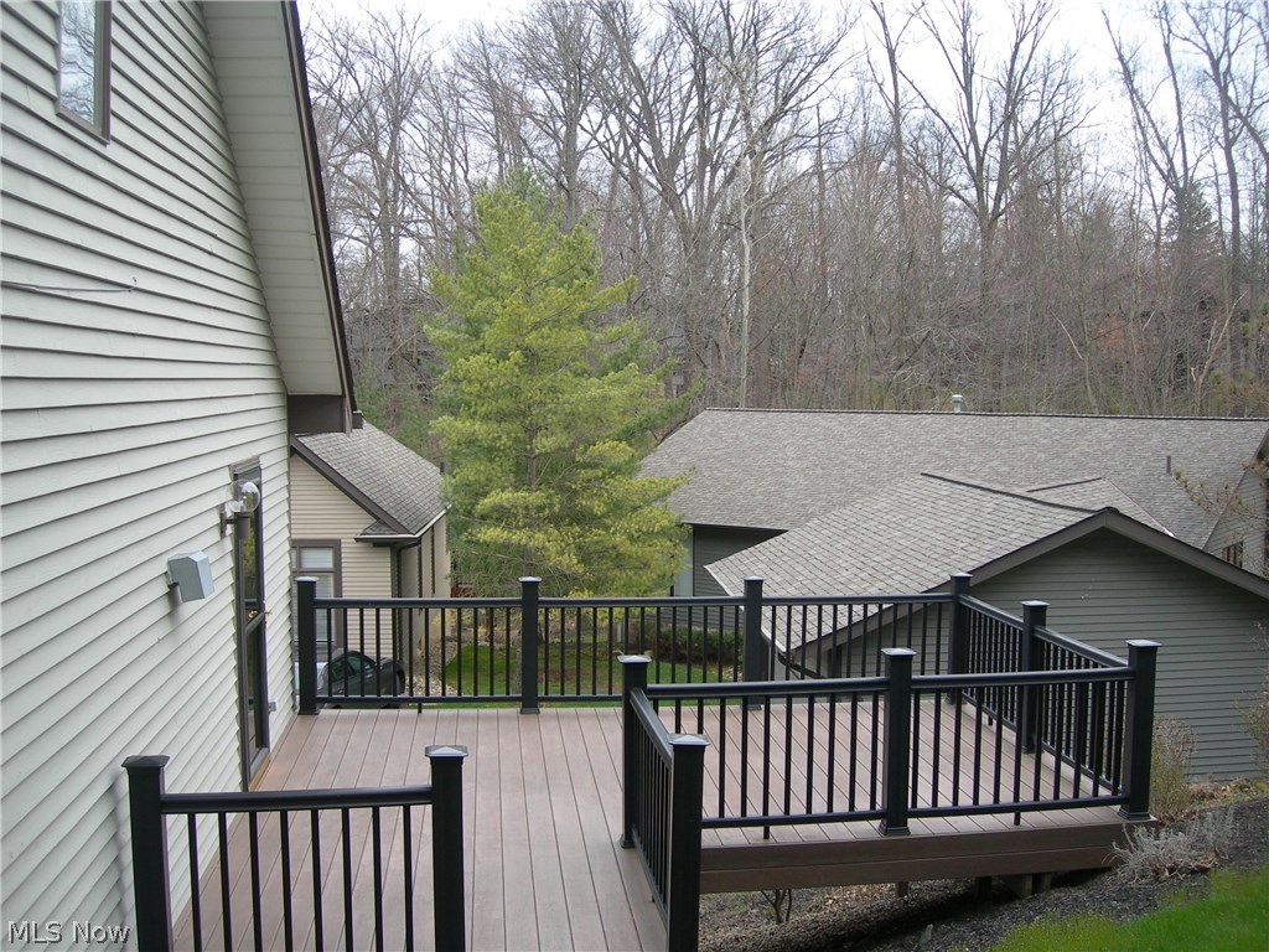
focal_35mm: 38
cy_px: 476
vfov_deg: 37.7
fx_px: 1393
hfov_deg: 49.0
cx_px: 634
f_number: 2.8
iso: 50
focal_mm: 7.8
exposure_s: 1/222
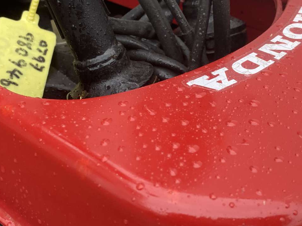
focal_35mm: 54
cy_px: 85
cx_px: 159
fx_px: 471
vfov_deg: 26.9
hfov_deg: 35.5
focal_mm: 4.25
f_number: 1.8
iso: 125
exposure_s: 1/50
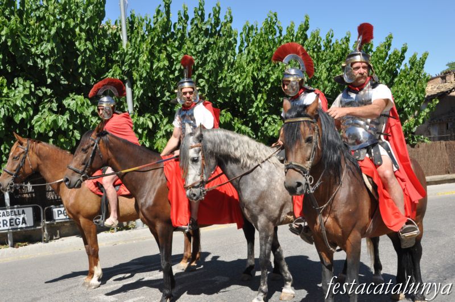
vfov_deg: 34.1
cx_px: 228
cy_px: 151
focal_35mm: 39
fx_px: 492
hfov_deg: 49.6
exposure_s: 1/500
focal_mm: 26
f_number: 11
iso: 500
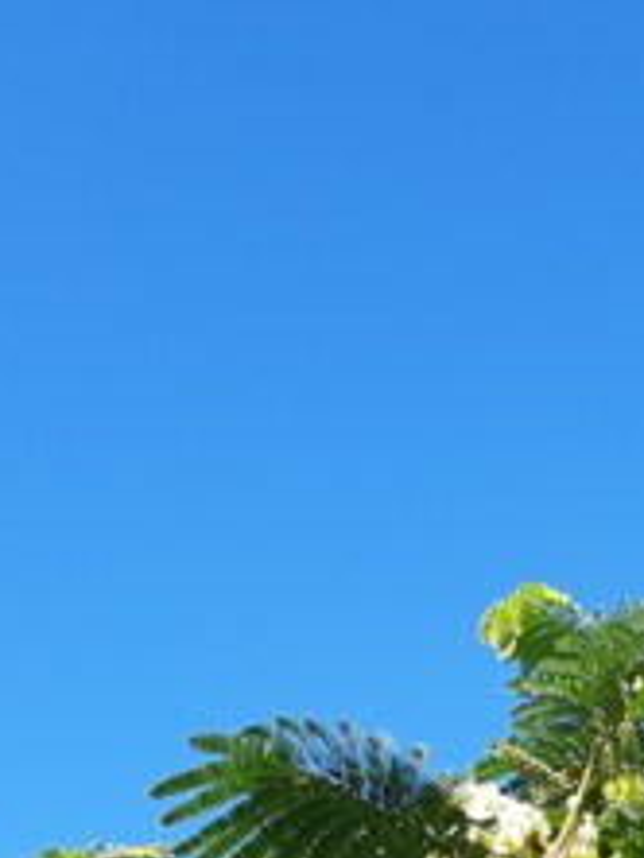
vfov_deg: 20.8
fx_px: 2181
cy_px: 1017
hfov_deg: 16.3
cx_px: 725
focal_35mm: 88
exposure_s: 1/458
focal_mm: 3.93
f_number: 1.7
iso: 40
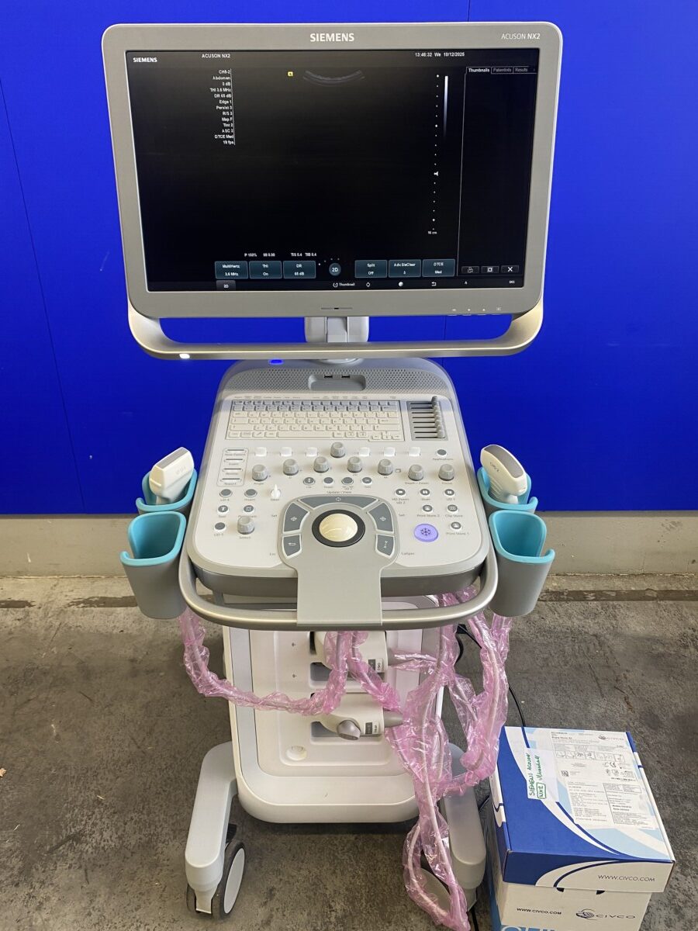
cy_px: 466
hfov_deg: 53.1
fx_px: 699
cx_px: 349
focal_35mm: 26
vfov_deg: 67.3
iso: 64
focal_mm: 4.25
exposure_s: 1/50
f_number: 1.8
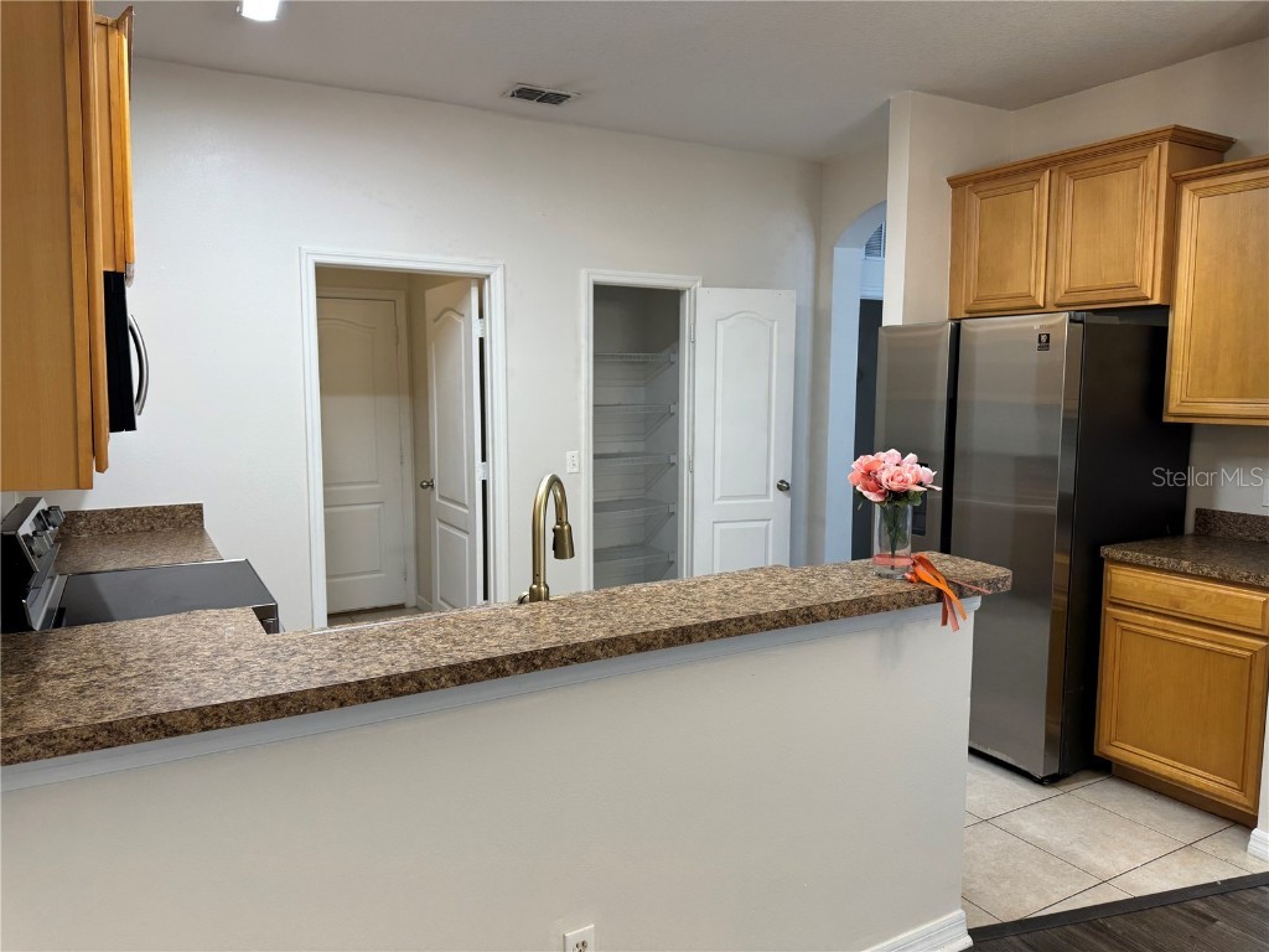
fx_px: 880
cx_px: 634
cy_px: 476
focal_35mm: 24
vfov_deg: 56.8
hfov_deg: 71.6
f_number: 1.78
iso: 100
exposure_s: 1/120
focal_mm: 6.76
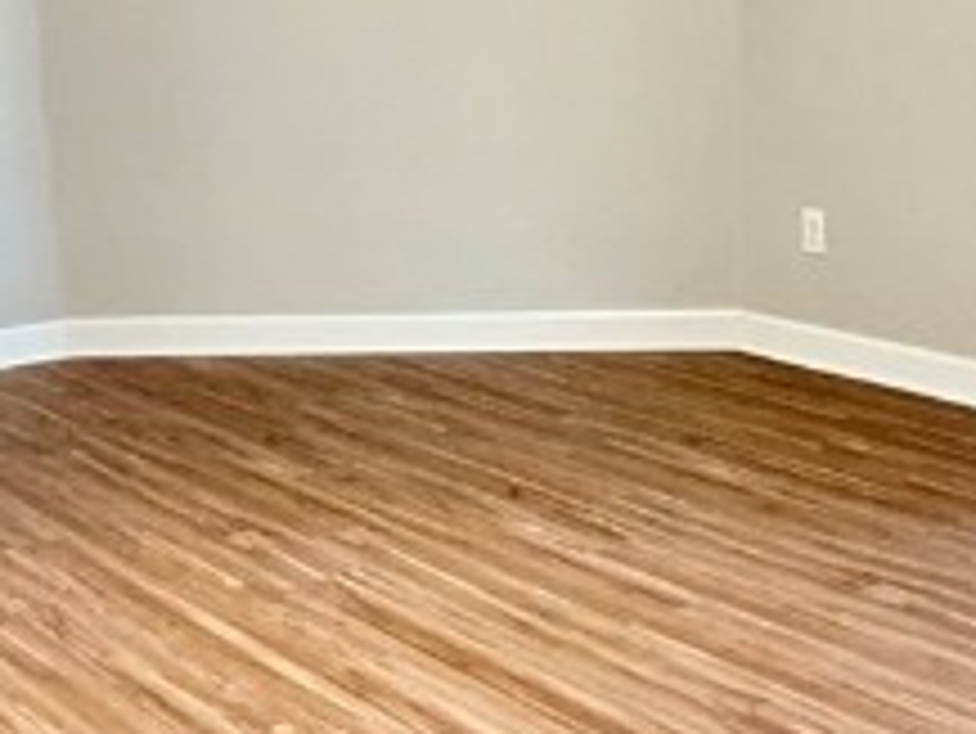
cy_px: 207
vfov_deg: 22.1
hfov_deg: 29.4
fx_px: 1862
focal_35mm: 66
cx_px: 540
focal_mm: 2.22
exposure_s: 1/60
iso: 1000
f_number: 2.2
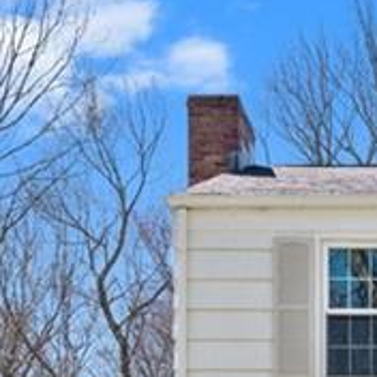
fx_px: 1220
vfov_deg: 15.2
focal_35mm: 99
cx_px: 512
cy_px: 684
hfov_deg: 16.5
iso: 800
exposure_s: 1/640
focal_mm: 20
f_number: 7.1
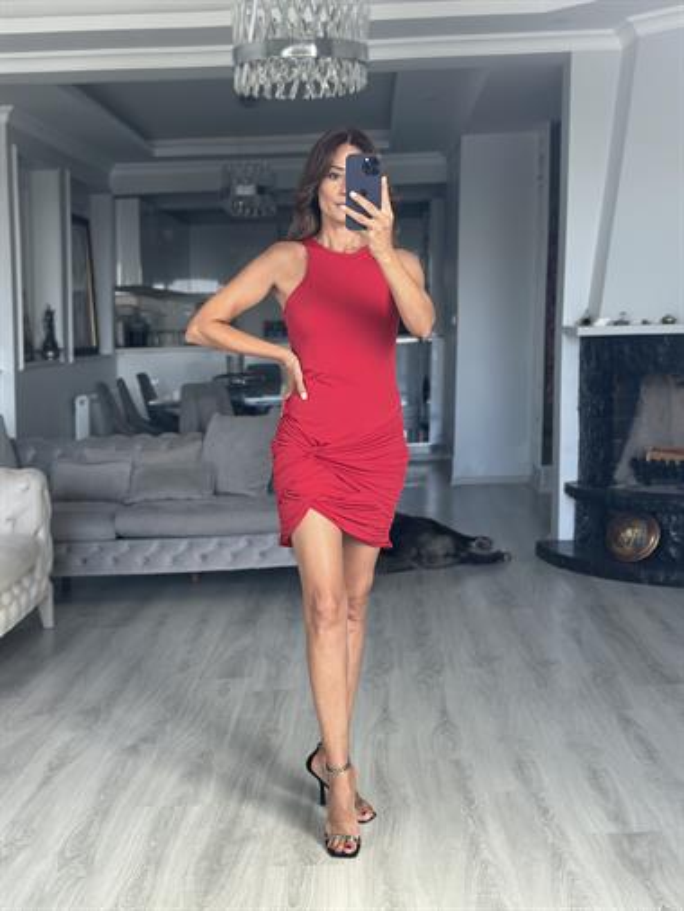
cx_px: 342
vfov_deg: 39.6
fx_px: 1264
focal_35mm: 48
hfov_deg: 30.3
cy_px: 456
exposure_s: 1/69
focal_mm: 6.86
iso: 125
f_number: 1.78
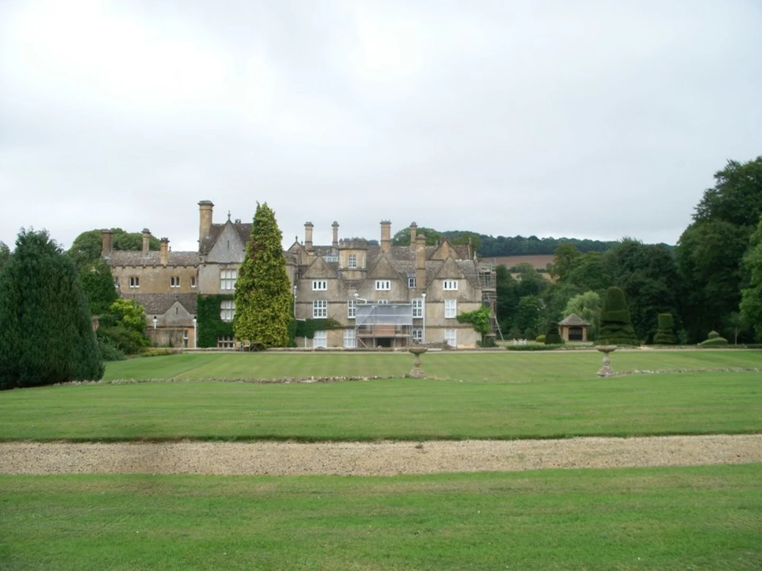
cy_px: 286
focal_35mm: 36
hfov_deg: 51.4
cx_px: 381
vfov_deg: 39.7
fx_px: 792
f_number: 2.8
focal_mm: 7.54
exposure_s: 1/500
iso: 64
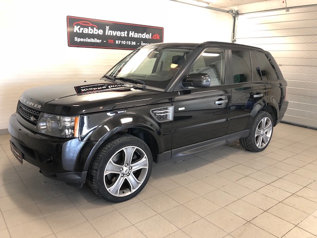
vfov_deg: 49.7
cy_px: 119
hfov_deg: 63.4
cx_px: 158
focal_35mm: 28
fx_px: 256
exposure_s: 1/17
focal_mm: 3.99
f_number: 1.8
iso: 50
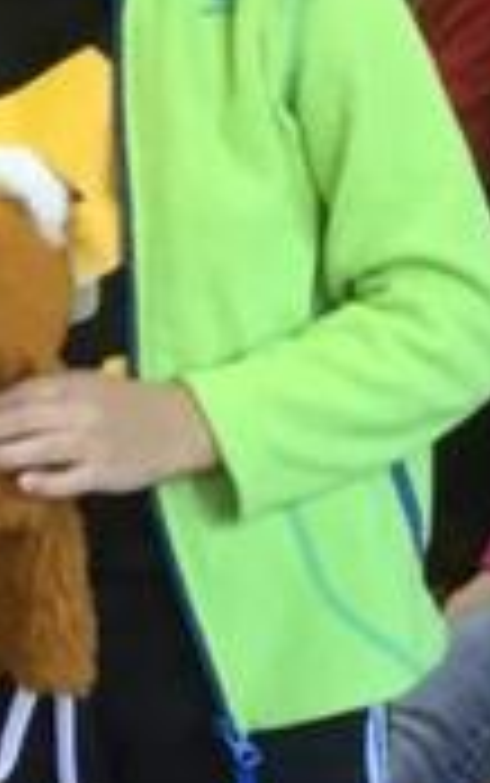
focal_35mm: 253
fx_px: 5397
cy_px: 734
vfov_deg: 8.3
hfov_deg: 5.1
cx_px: -378
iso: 80
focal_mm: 3.3
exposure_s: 1/33
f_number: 2.4
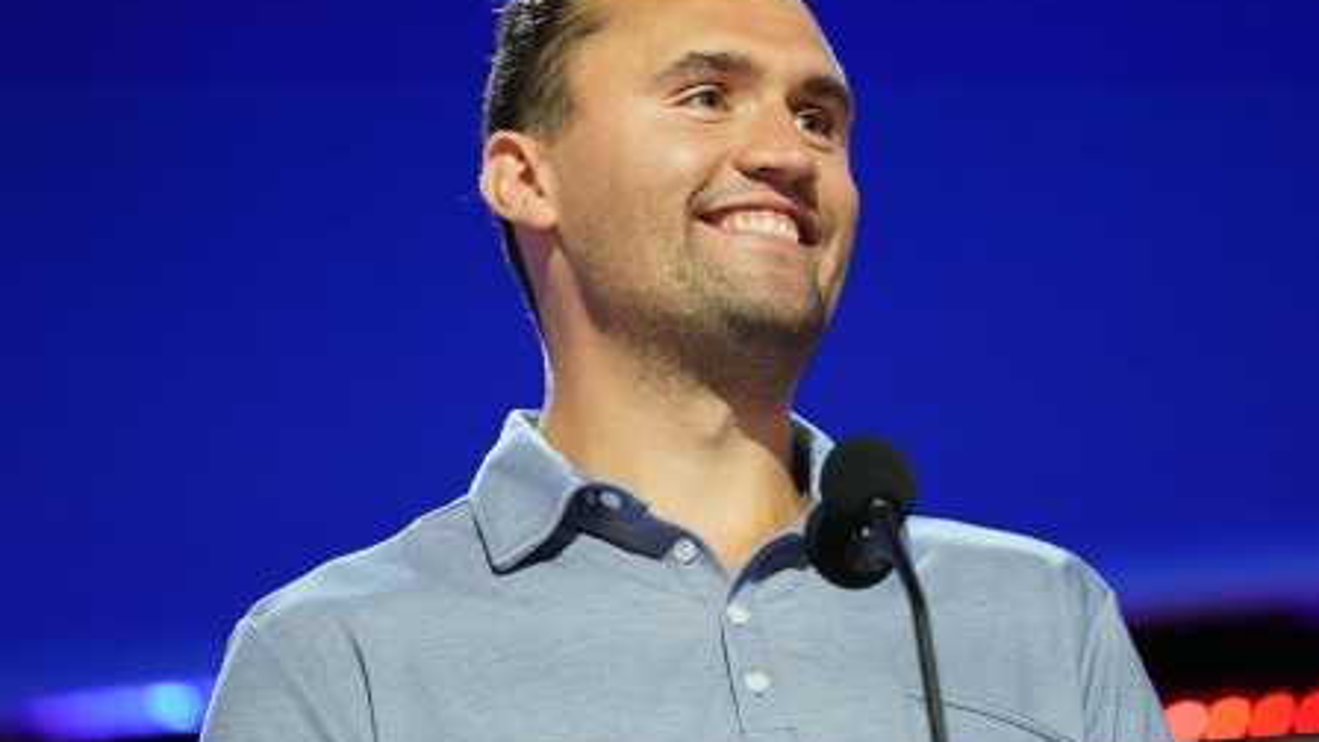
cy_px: 327
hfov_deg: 5.1
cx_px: 660
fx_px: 14724
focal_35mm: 421
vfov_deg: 2.9
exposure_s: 1/160
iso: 6400
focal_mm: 400
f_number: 7.1
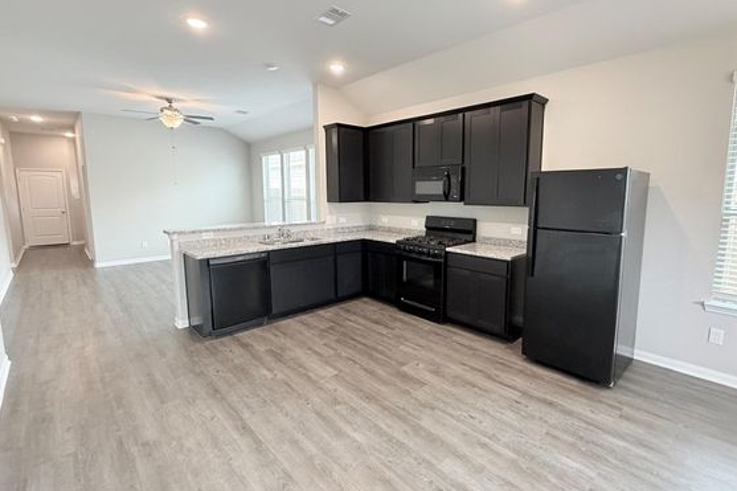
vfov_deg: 70.4
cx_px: 397
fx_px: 348
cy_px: 234
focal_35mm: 17
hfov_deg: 93.1
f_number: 2.2
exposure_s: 1/60
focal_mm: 2.22
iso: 400
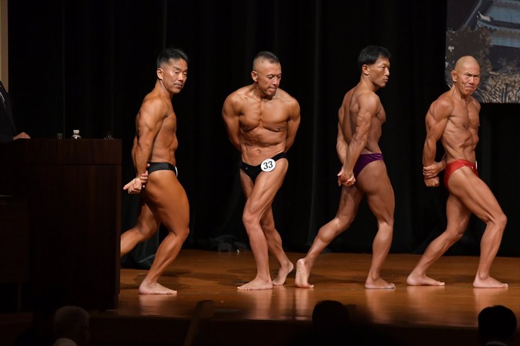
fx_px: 3682
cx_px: 260
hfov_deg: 8.1
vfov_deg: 5.4
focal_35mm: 255
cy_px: 173
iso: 5000
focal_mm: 170
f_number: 5.6
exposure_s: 1/400
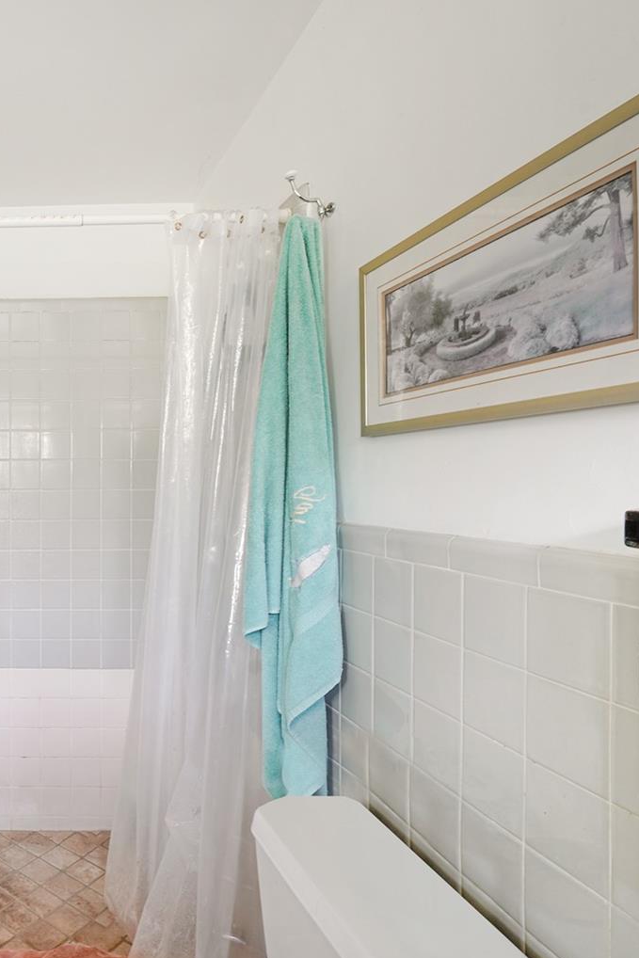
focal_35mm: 22
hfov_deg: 46.3
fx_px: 586
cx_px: -22
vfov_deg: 78.6
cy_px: 487
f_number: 9
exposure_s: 3.2
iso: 200
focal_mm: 14
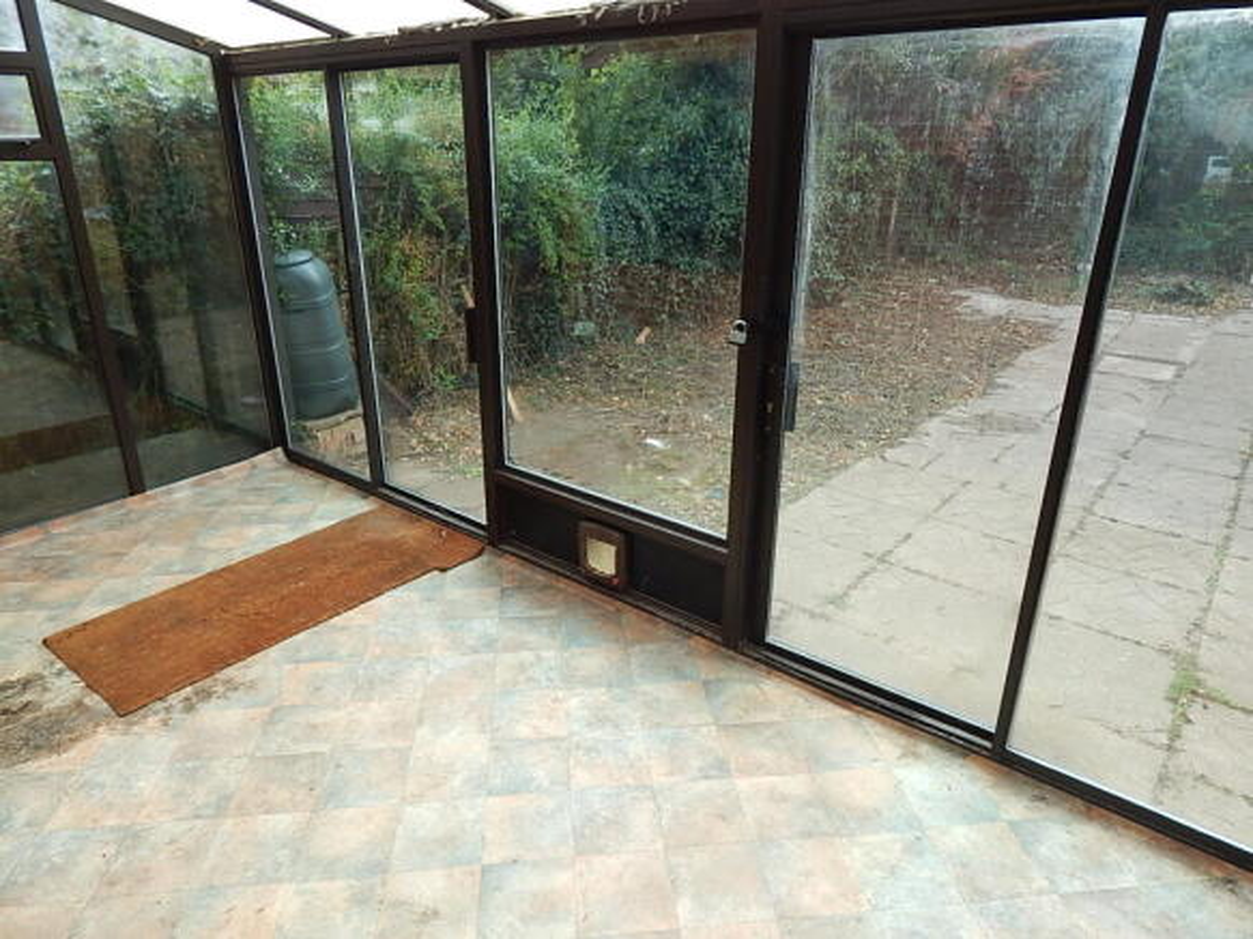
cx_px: 626
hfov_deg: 76.4
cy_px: 470
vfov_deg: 61.1
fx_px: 796
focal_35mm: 22
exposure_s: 1/200
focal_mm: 4
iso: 125
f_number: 3
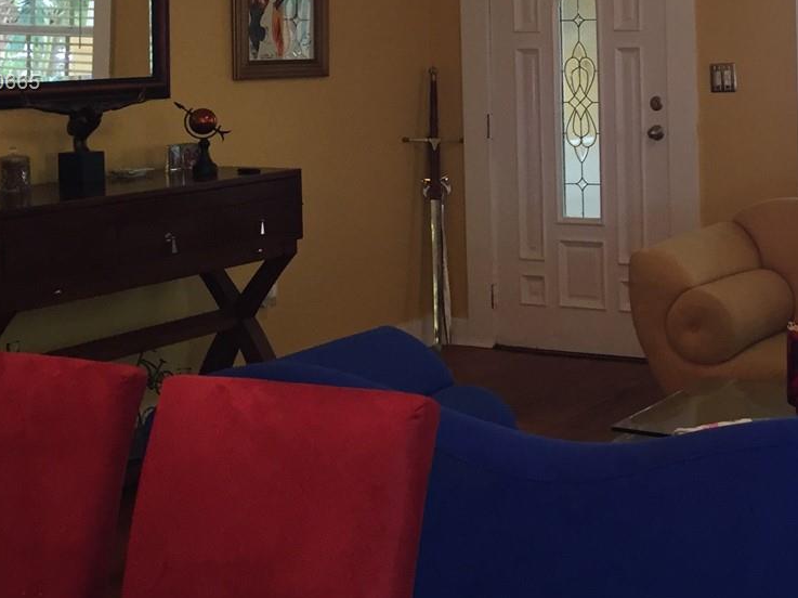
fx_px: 1452
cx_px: 735
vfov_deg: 22.8
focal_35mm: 63
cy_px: 83
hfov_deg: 29.3
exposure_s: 1/30
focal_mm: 4.15
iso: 40
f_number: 2.2
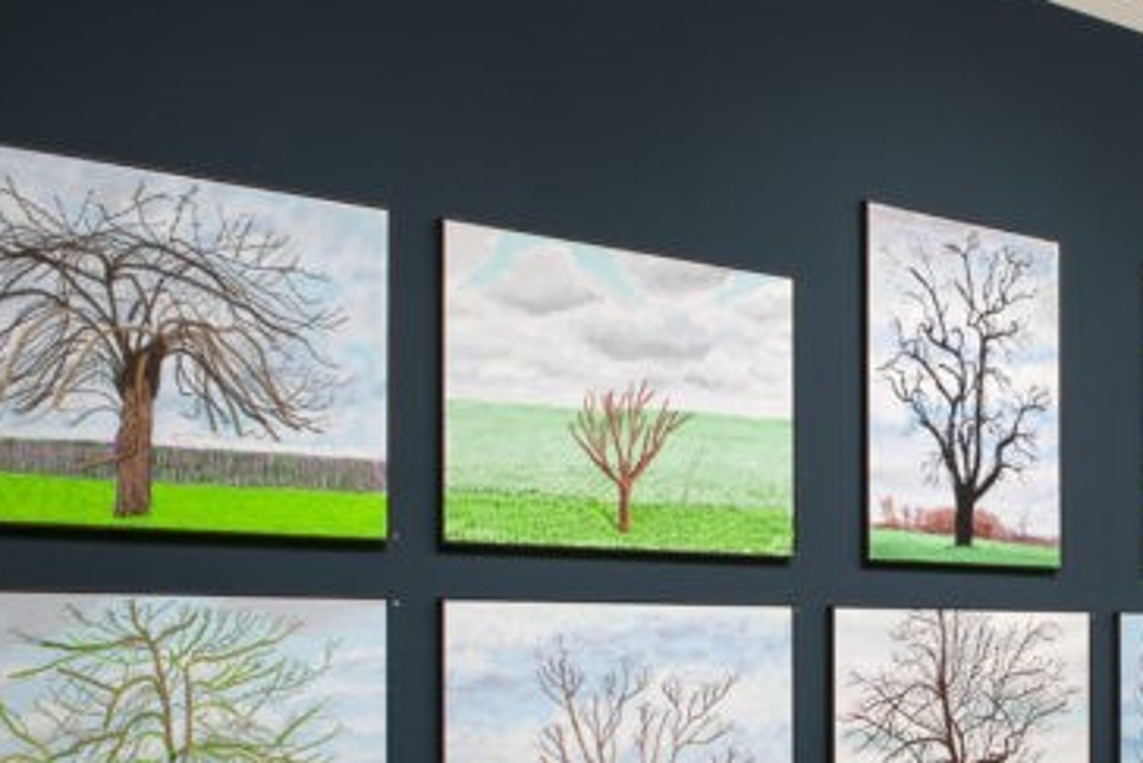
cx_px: 986
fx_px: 1810
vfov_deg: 23.4
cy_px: 637
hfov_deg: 33.5
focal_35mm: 57
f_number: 11
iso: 400
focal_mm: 27
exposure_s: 1/4
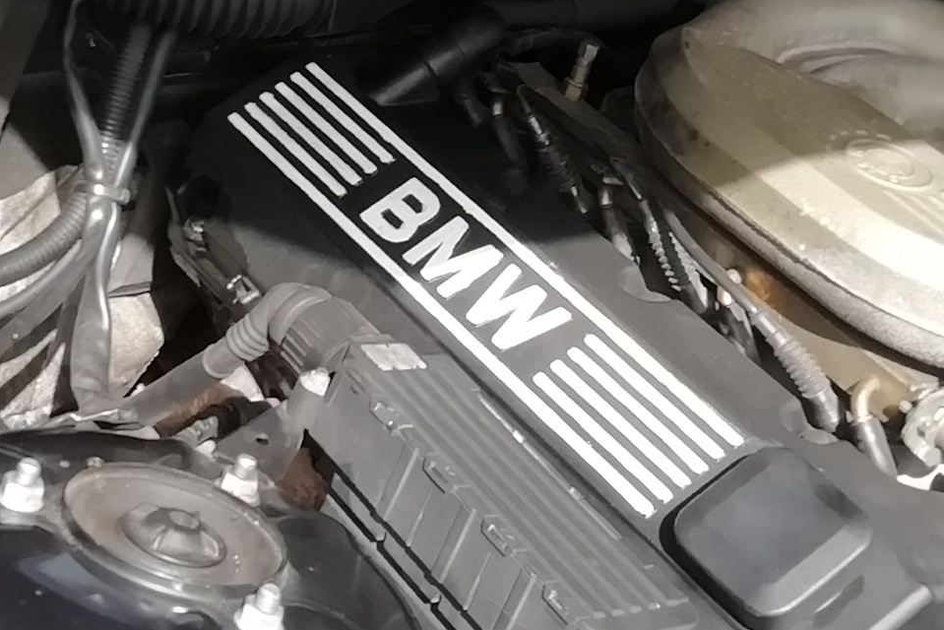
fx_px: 2413
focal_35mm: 92
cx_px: 401
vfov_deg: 14.5
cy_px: -72
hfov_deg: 22.1
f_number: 4
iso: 50
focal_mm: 3.21
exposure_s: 1/364
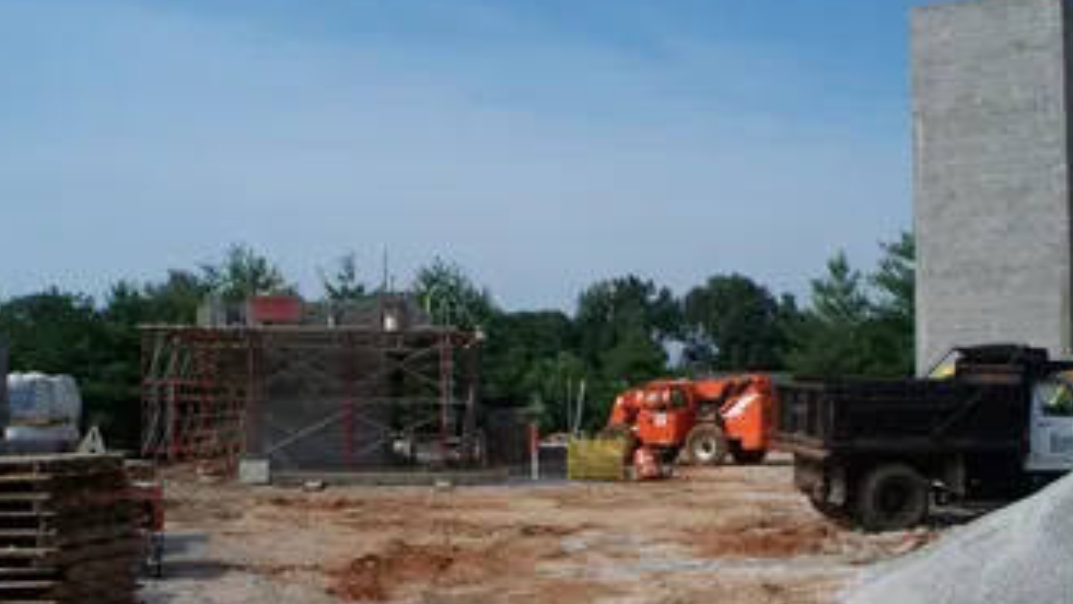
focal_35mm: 48
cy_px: 315
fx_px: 1366
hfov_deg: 42.8
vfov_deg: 24.9
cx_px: 587
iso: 64
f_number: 5
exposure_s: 1/500
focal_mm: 7.54
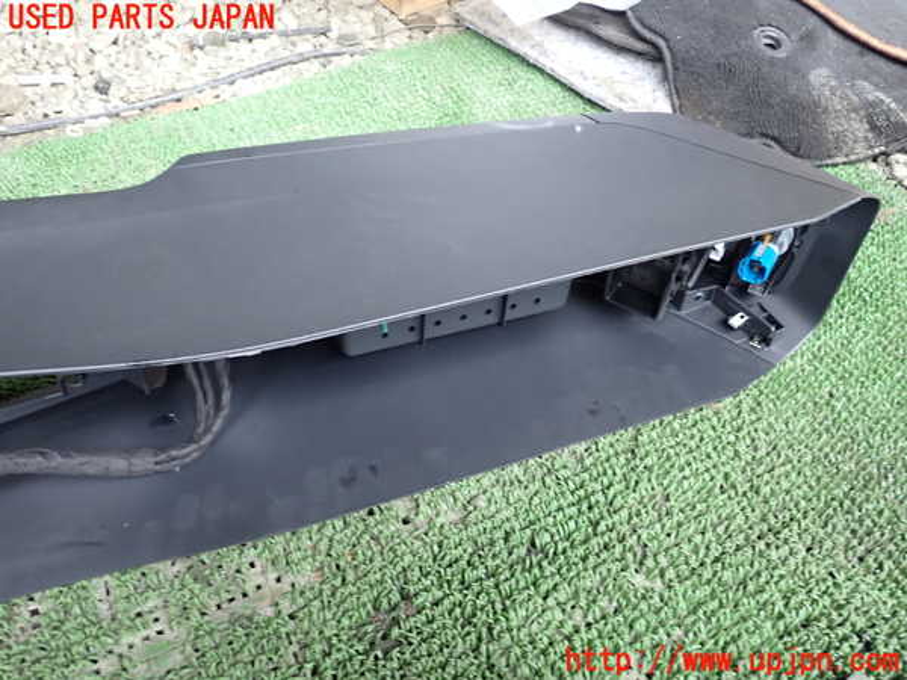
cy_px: 340
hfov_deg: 60.0
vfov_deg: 46.8
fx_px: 786
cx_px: 454
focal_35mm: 30
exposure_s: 1/30
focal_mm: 5.4
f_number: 2.3
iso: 200
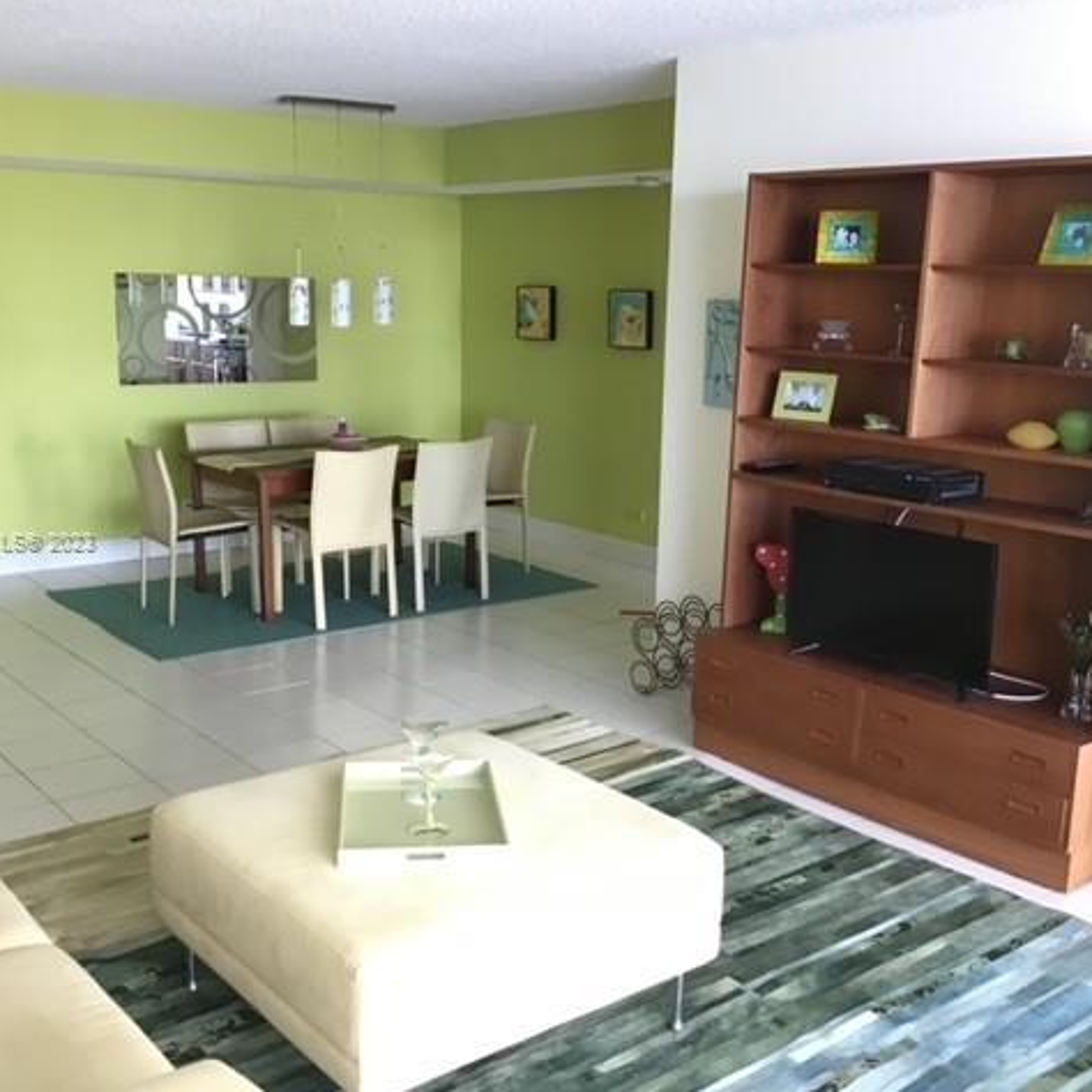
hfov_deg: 44.9
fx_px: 1321
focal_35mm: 37
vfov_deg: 44.9
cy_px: 544
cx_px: 511
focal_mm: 3.3
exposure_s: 1/30
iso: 100
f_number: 2.4
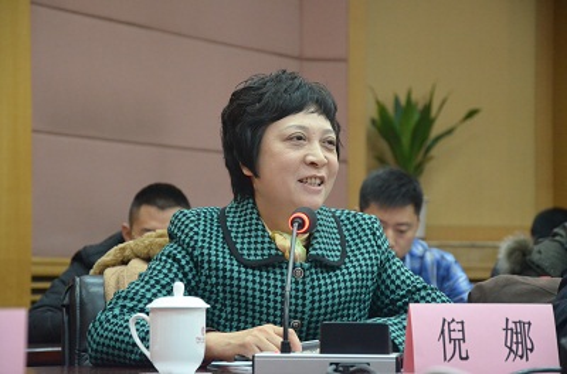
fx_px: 2002
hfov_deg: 16.1
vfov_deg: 10.7
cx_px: 284
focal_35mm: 128
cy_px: 187
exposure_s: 1/40
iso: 3200
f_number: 5.6
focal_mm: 85
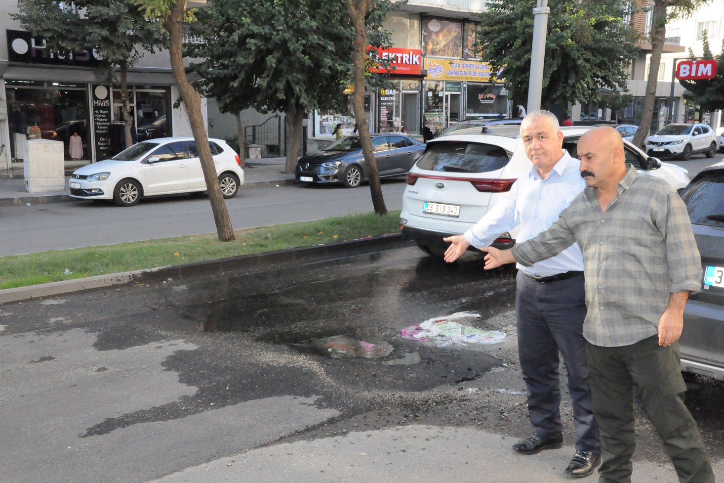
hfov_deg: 42.7
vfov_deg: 29.2
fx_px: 925
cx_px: 356
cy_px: 245
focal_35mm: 46
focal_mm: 30
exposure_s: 1/200
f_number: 18
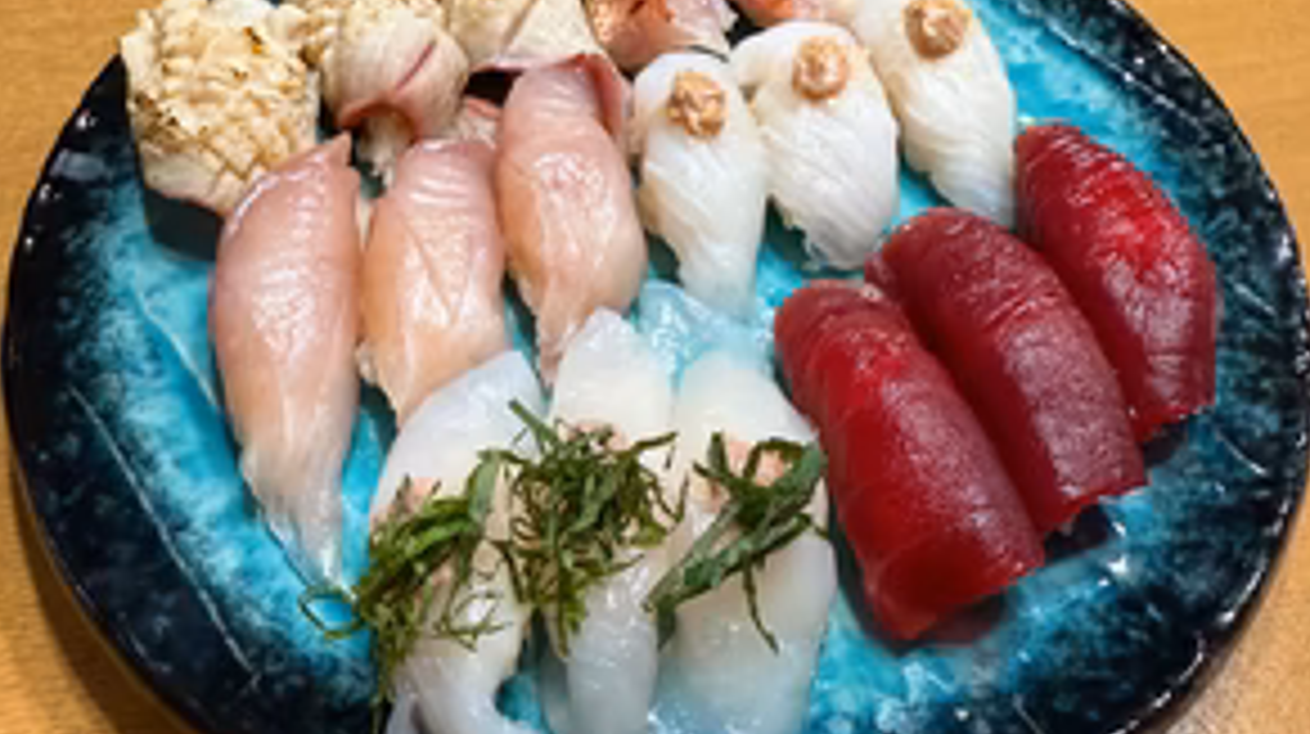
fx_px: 1249
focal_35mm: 36
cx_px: 639
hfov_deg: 55.3
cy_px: 477
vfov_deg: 32.5
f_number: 2.2
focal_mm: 2.22
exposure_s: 1/79
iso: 320
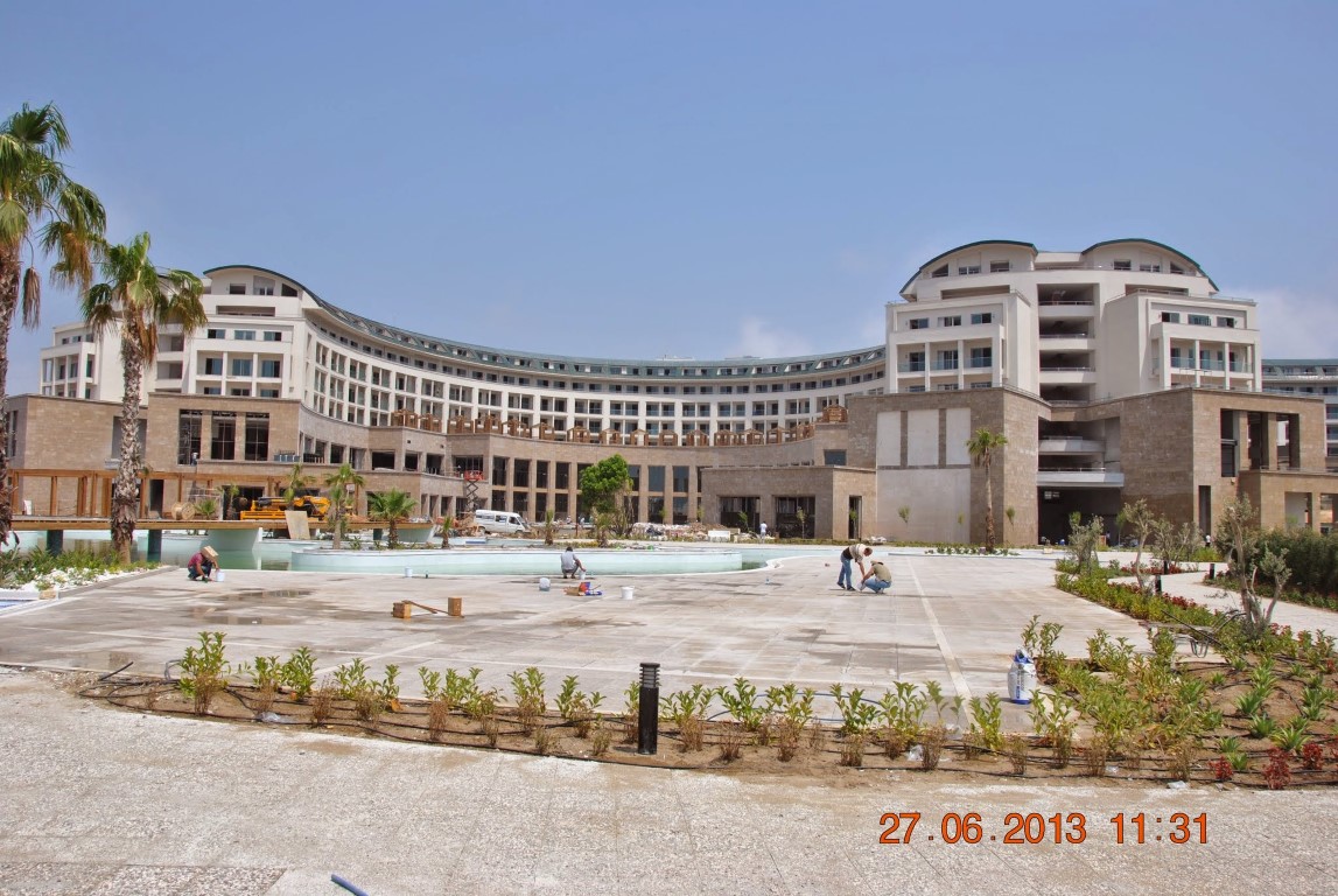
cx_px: 669
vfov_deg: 48.1
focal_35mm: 27
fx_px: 1005
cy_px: 448
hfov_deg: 67.3
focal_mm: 18
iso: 100
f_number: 9
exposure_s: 1/320
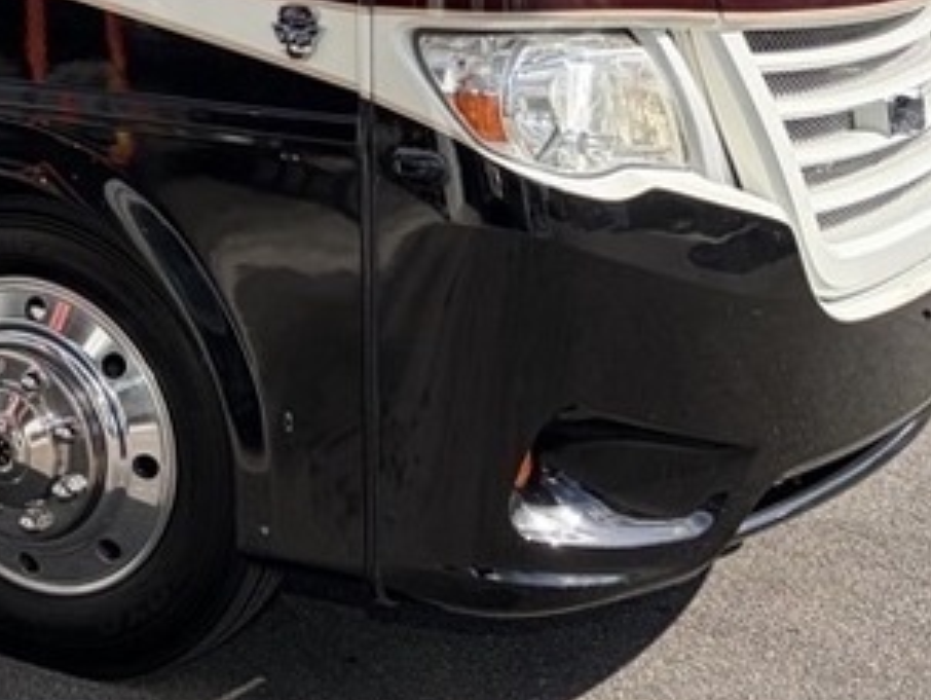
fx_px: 2315
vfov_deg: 16.1
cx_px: -382
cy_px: -268
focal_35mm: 86
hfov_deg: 20.2
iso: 50
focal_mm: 5.96
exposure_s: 1/2451
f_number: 1.6
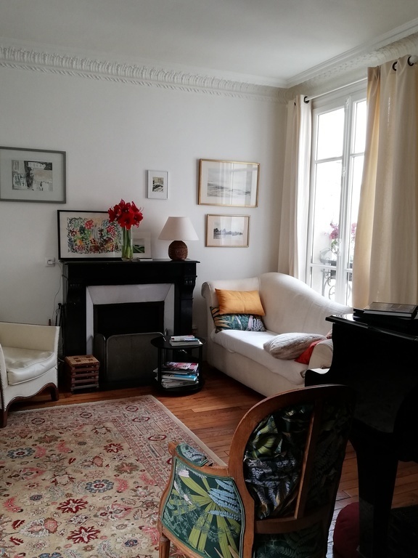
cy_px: 279
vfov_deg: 58.4
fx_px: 499
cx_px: 209
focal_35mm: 31
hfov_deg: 45.4
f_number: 2.2
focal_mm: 3.81
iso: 100
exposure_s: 1/50
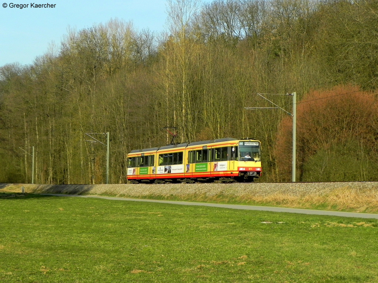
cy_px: 142
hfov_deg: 20.7
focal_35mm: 95
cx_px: 189
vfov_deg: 15.6
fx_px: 1037
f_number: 6.3
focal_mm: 16.9
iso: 160
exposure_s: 1/500
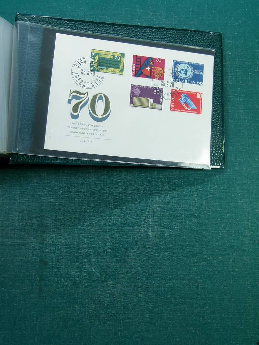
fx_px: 339
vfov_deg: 54.0
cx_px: 130
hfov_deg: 41.8
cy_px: 172
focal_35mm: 34
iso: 100
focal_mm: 6.1
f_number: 3
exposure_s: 1/80
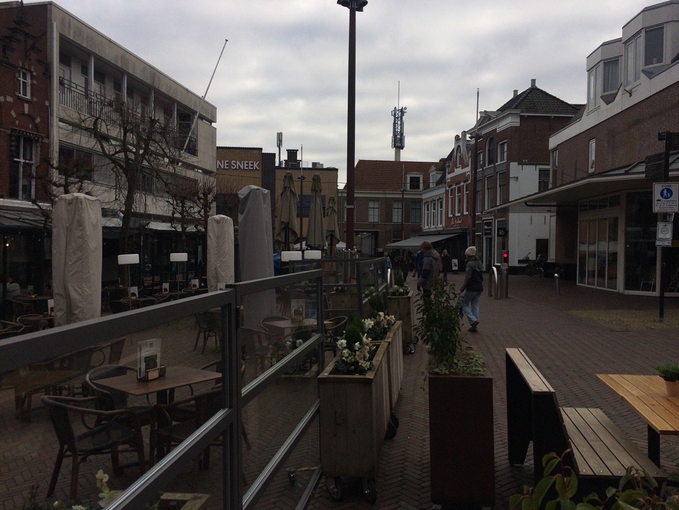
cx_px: 340
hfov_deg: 61.7
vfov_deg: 48.2
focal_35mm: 29
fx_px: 569
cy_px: 255
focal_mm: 4.15
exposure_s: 1/1580
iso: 32
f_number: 2.2
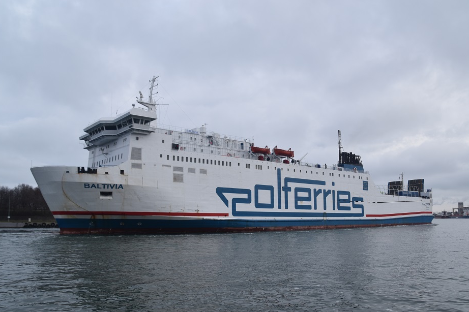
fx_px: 391
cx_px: 230
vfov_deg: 43.5
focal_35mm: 30
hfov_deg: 61.9
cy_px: 172
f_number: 8
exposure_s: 1/320
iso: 200
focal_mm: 18
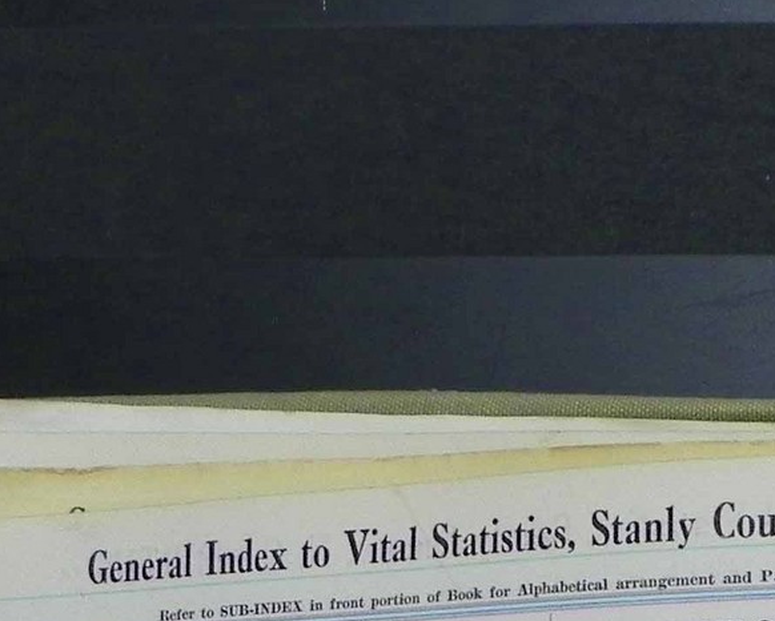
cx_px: 1454
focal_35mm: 122
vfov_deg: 12.3
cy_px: 818
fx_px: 2799
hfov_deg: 13.8
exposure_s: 1/30
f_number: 2.8
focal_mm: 4.6
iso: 100
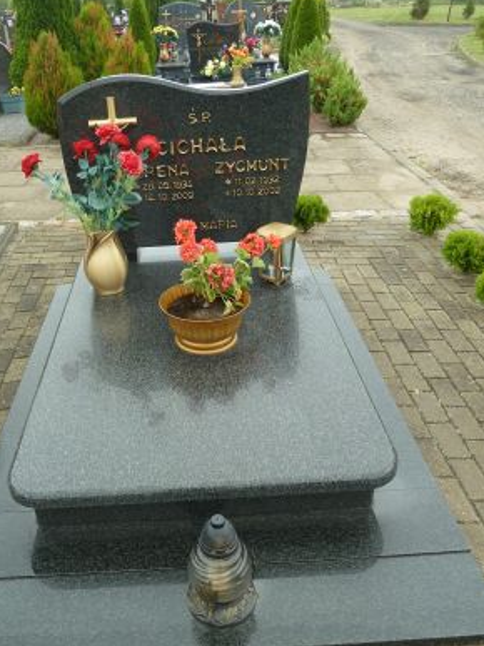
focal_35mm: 31
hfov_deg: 45.1
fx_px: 578
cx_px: 189
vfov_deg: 58.2
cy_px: 356
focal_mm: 4.1
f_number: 3.3
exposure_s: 1/80
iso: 80
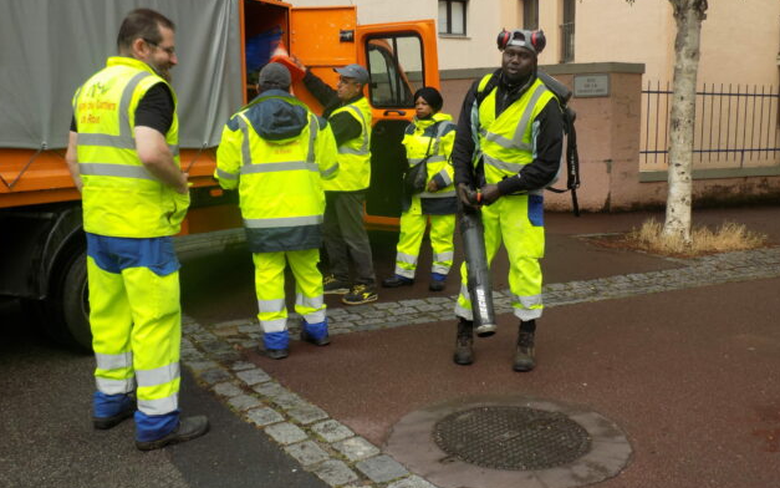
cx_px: 394
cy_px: 268
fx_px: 702
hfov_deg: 58.1
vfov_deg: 38.3
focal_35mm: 33
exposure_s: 1/125
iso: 80
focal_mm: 5.3
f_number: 3.3
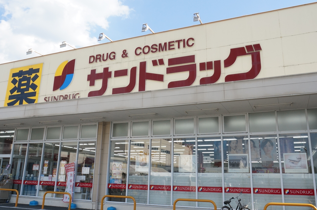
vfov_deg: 32.5
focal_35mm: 41
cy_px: 97
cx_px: 157
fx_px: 360
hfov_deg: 47.5
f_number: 8
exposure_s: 1/640
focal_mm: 16
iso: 400
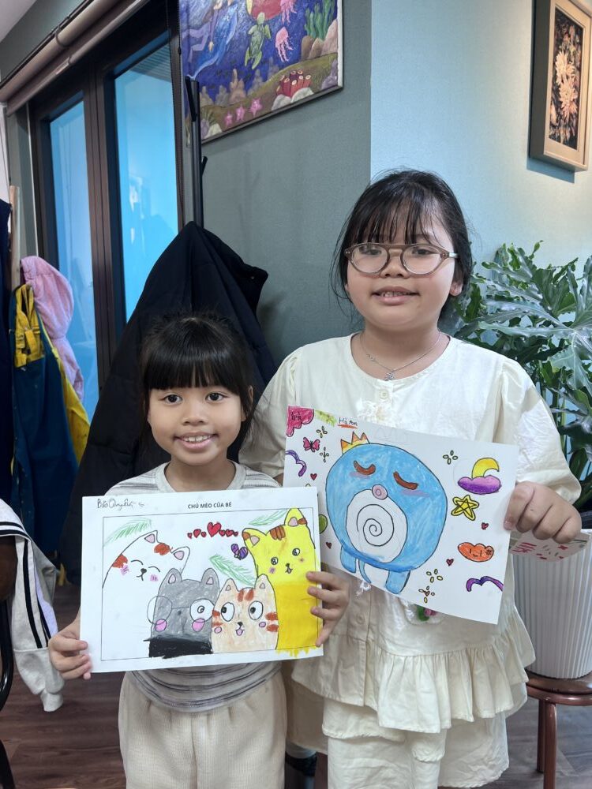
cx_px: 296
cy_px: 394
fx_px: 593
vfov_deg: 67.3
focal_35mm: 26
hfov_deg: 53.1
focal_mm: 5.7
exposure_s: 1/100
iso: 50
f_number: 1.5
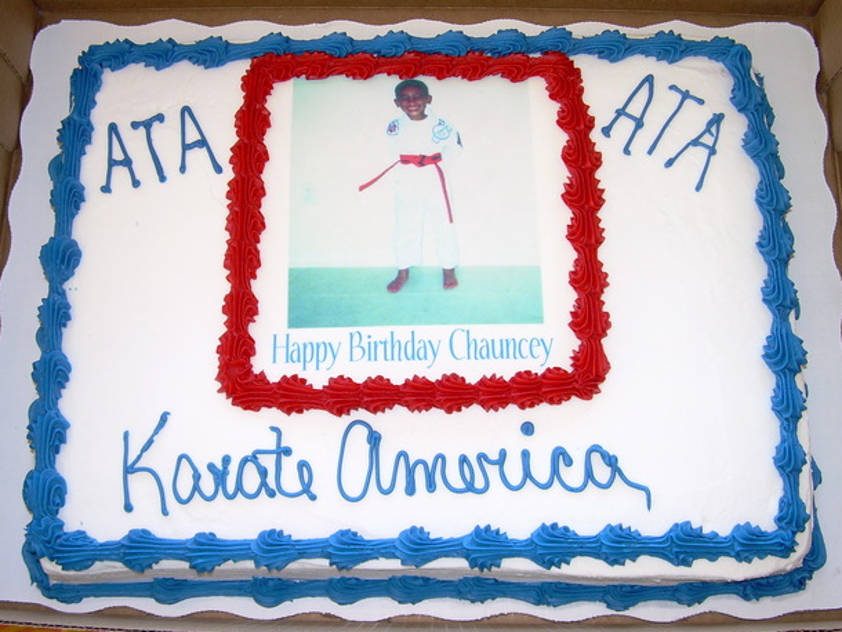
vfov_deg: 33.6
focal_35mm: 43
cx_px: 418
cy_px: 309
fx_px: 1046
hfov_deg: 43.8
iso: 50
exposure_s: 1/30
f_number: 2.8
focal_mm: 6.7
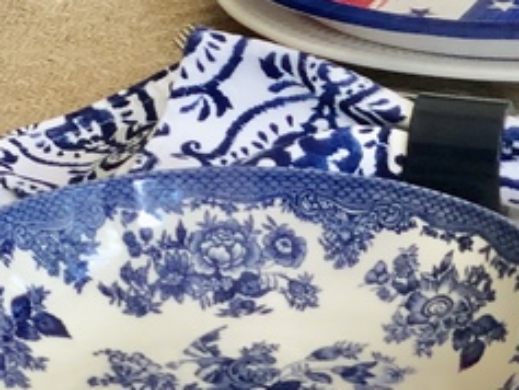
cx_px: 160
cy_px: -535
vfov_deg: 6.4
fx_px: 3315
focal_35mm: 221
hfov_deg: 8.9
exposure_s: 1/60
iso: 50
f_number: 2.4
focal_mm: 6
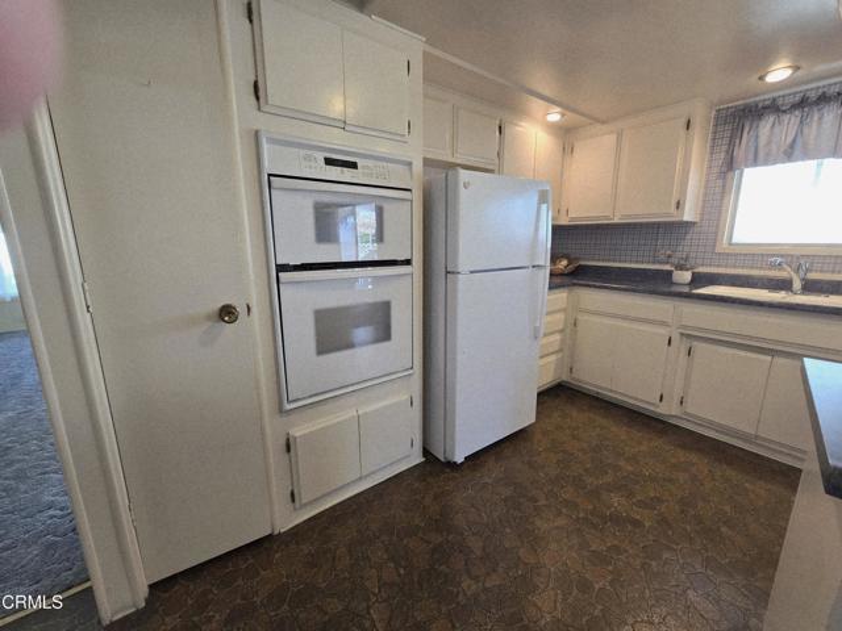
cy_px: 316
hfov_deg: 106.2
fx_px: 316
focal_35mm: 13
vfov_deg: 89.9
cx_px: 421
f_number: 2.2
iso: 160
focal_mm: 2.2
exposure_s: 1/60.2
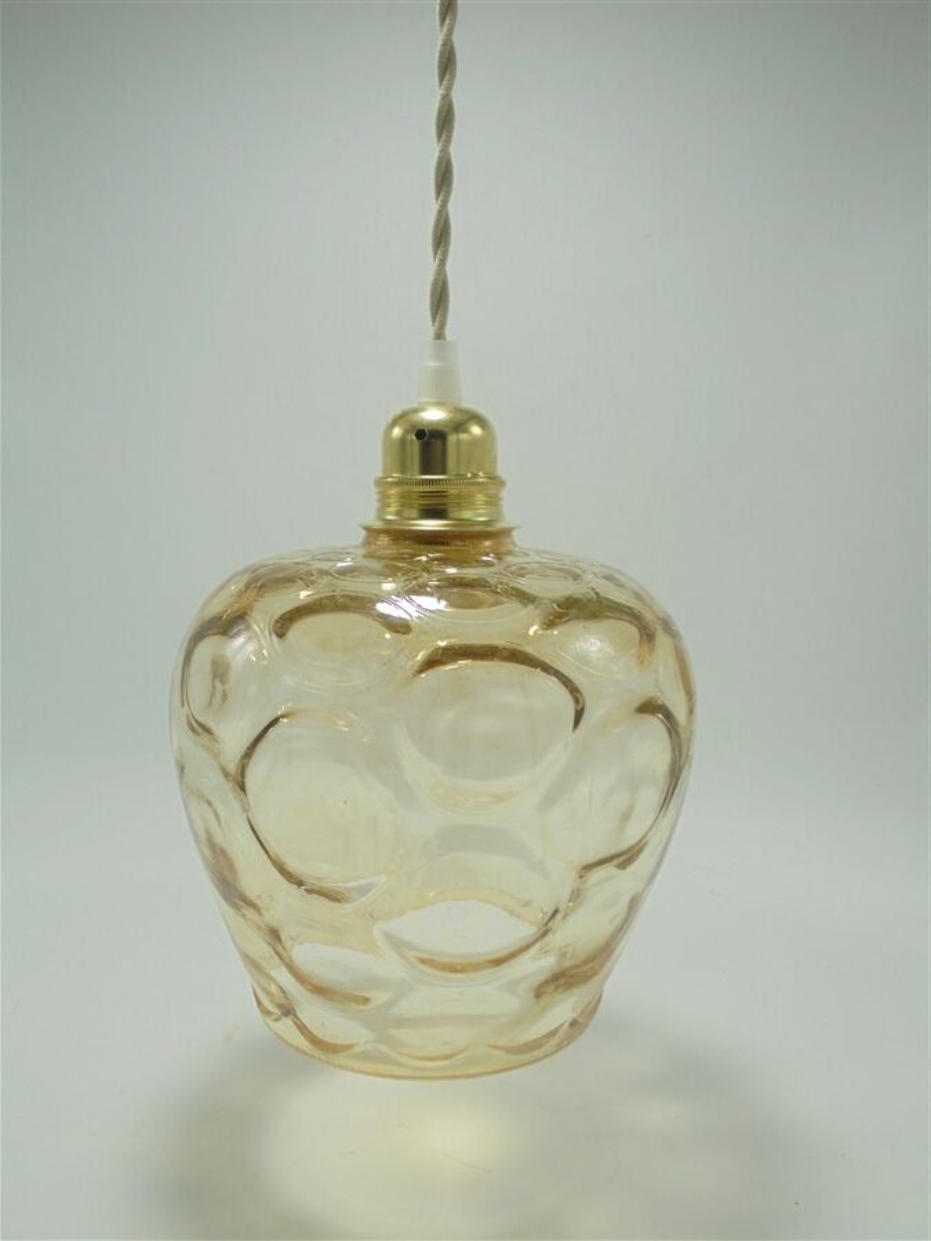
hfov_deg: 41.8
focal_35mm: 34
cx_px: 466
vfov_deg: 54.0
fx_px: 1219
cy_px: 620
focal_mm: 6.1
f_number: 4
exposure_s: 1/100
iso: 100
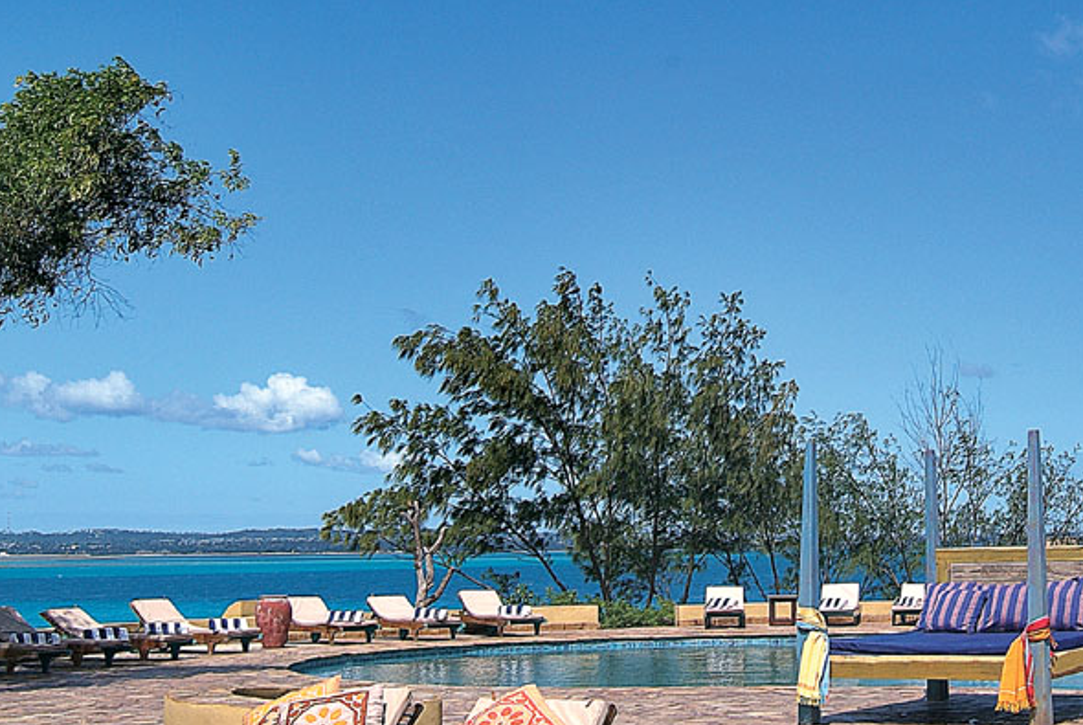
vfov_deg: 22.3
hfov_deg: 31.5
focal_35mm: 61
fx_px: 1837
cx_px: 947
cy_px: 337
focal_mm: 20
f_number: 8
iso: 100
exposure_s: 1/250
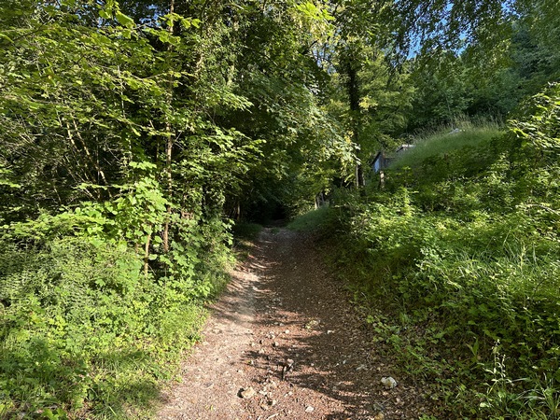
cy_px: 210
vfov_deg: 56.8
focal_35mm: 24
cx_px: 280
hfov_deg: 71.6
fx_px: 388
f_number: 1.78
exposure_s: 1/339
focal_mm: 6.86
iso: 80
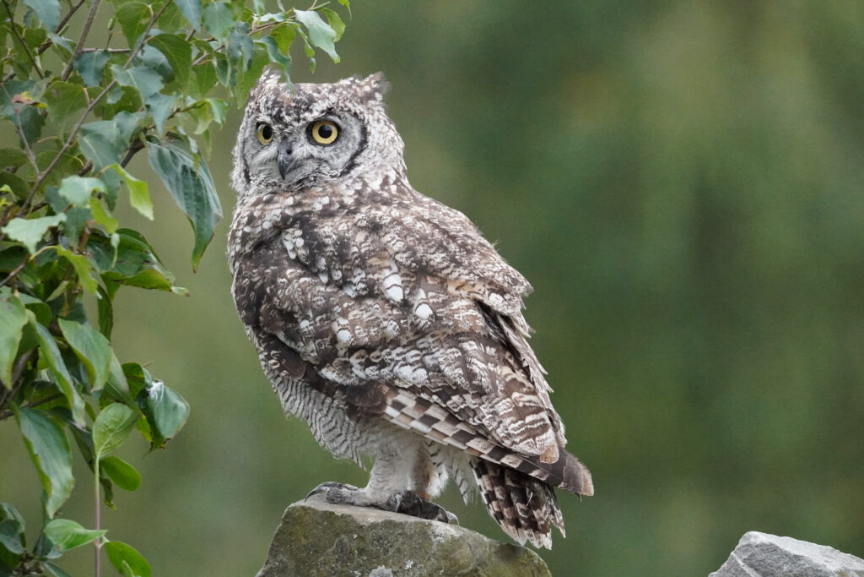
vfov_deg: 2.3
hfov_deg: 3.4
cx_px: 432
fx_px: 14401
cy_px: 288
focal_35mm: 600
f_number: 6.3
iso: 5000
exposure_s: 1/2000
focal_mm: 400
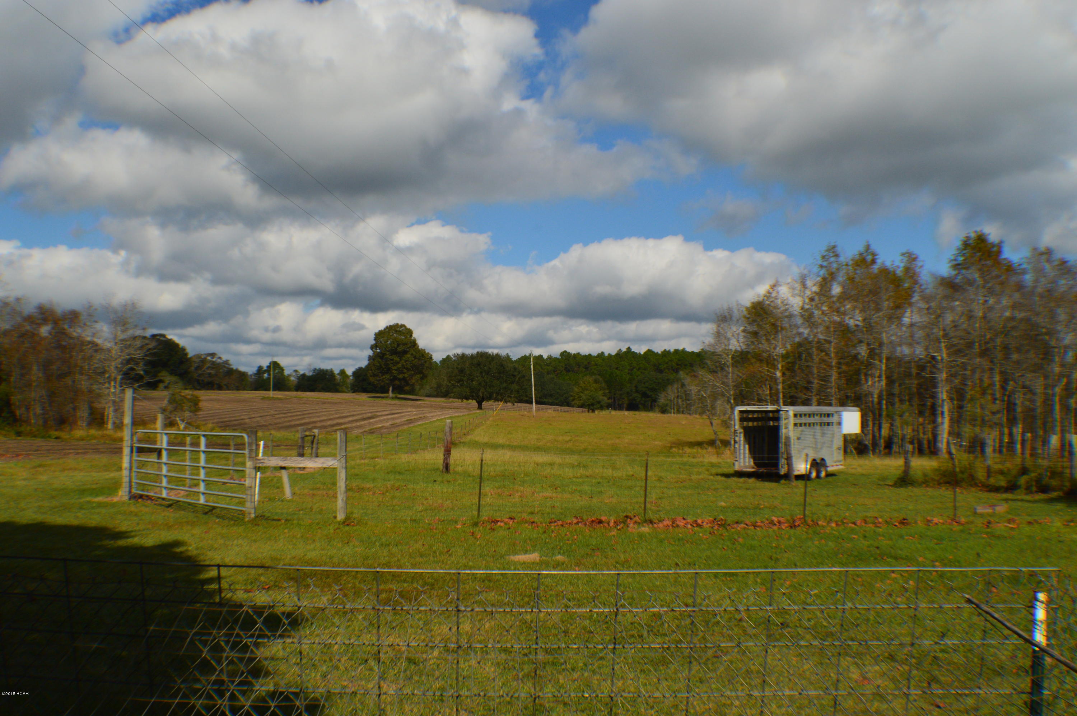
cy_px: 358
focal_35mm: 39
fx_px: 1166
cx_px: 538
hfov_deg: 49.6
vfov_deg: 34.1
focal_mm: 26
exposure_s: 1/500
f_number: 11
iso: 360
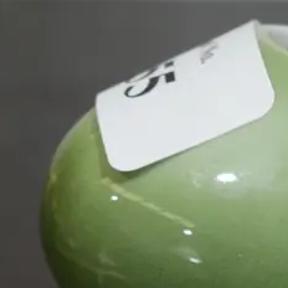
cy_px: 415
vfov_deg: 8.5
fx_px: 1911
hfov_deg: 8.4
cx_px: 456
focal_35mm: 203
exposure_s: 1/60
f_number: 5.3
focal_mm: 26
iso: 800
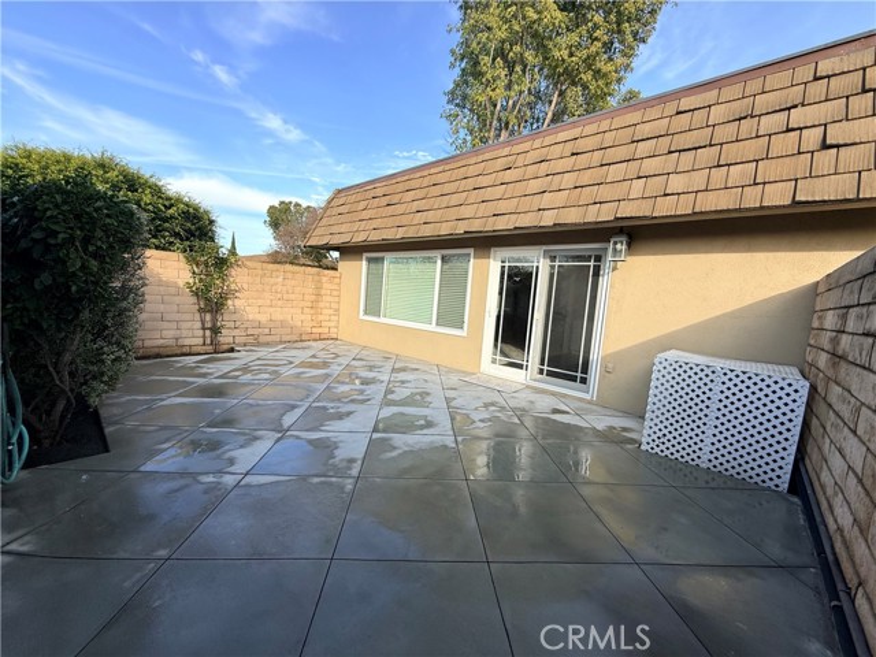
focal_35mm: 14
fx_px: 354
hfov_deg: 102.1
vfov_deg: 85.7
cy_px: 328
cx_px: 438
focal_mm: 2.22
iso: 50
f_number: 2.2
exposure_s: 1/809
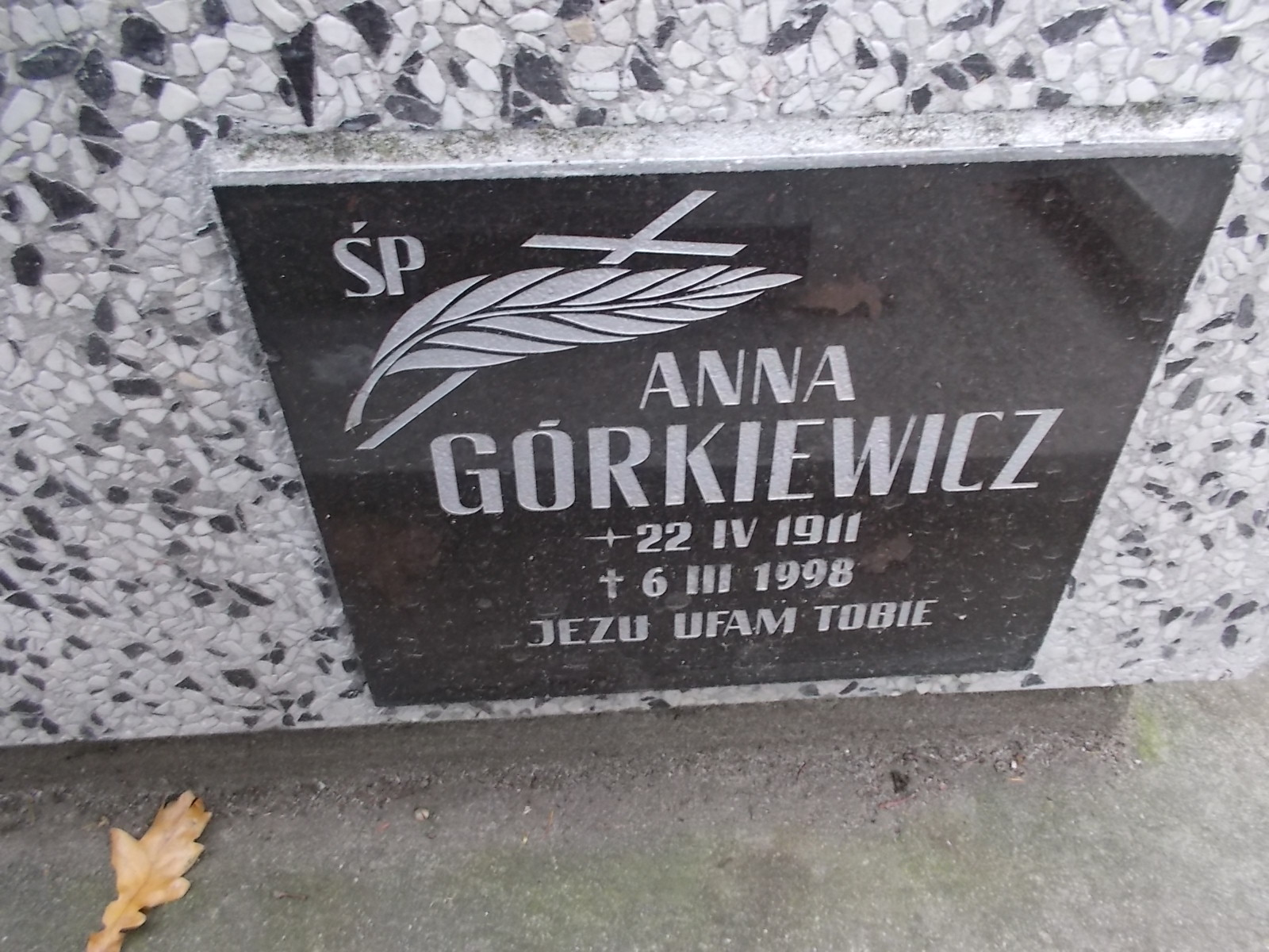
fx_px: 953
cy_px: 476
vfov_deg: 53.1
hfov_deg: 67.3
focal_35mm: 26
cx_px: 634
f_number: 3.2
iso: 160
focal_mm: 4.6
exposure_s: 1/25
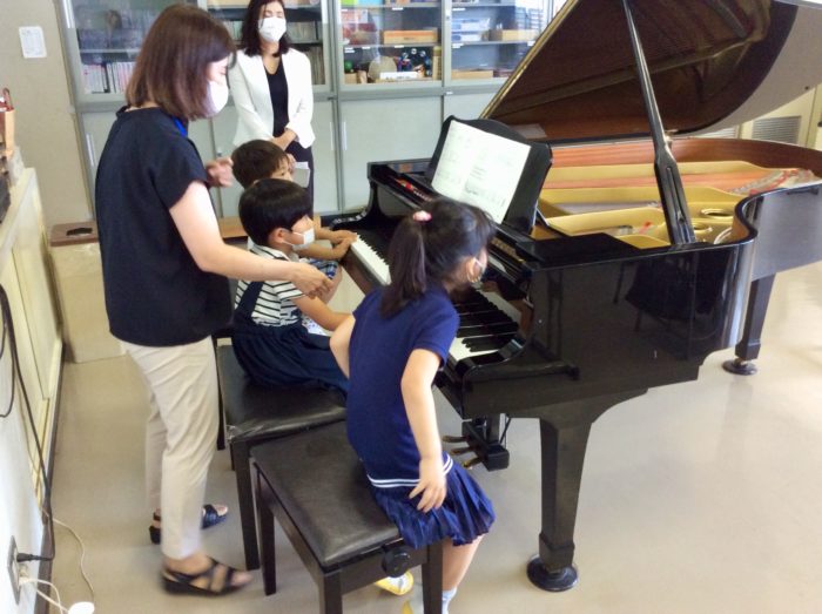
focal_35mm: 32
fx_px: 759
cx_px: 411
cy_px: 307
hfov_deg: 56.9
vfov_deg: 44.1
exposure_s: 1/24
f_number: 2.4
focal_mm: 3.3
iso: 100
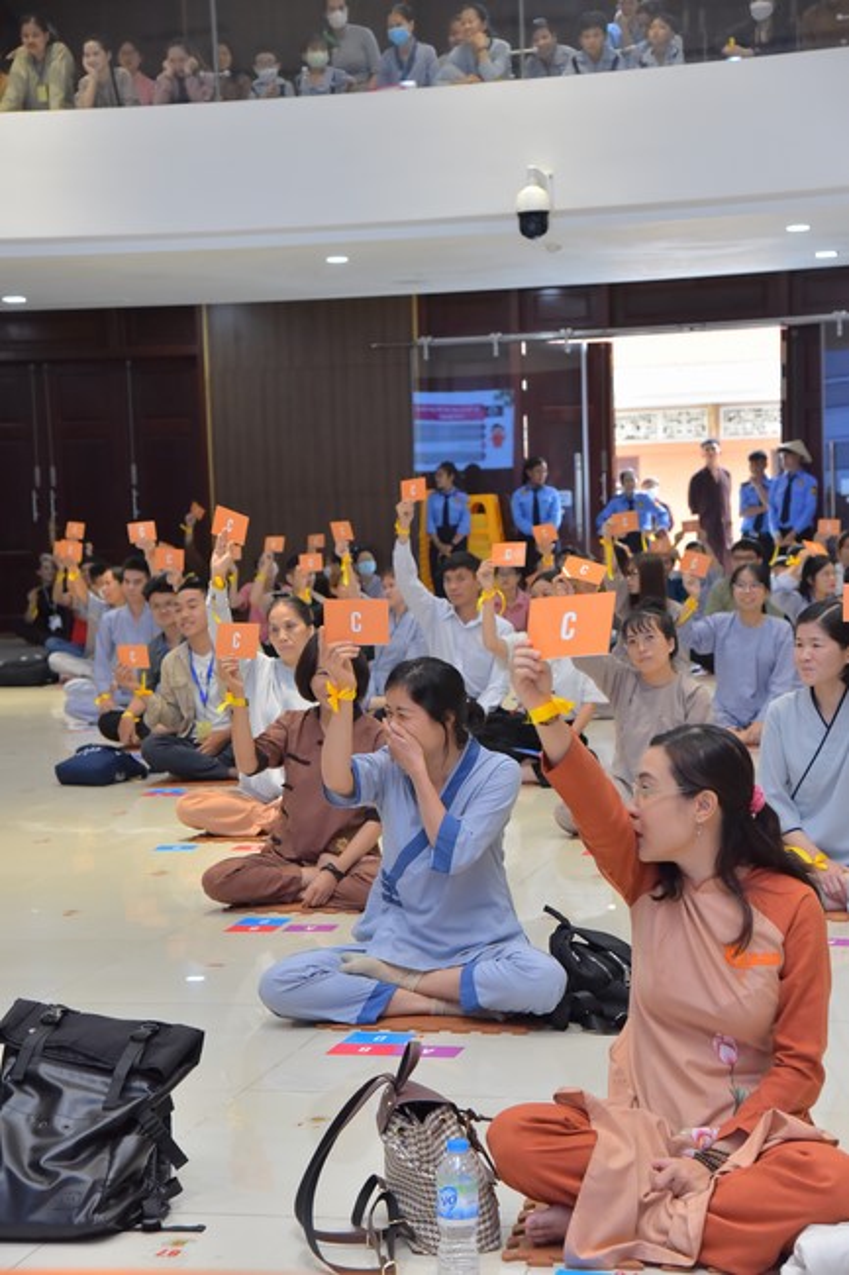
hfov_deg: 20.6
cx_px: 424
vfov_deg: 30.5
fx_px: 2336
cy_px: 638
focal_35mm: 66
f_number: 6.3
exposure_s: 1/160
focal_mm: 66
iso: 1600
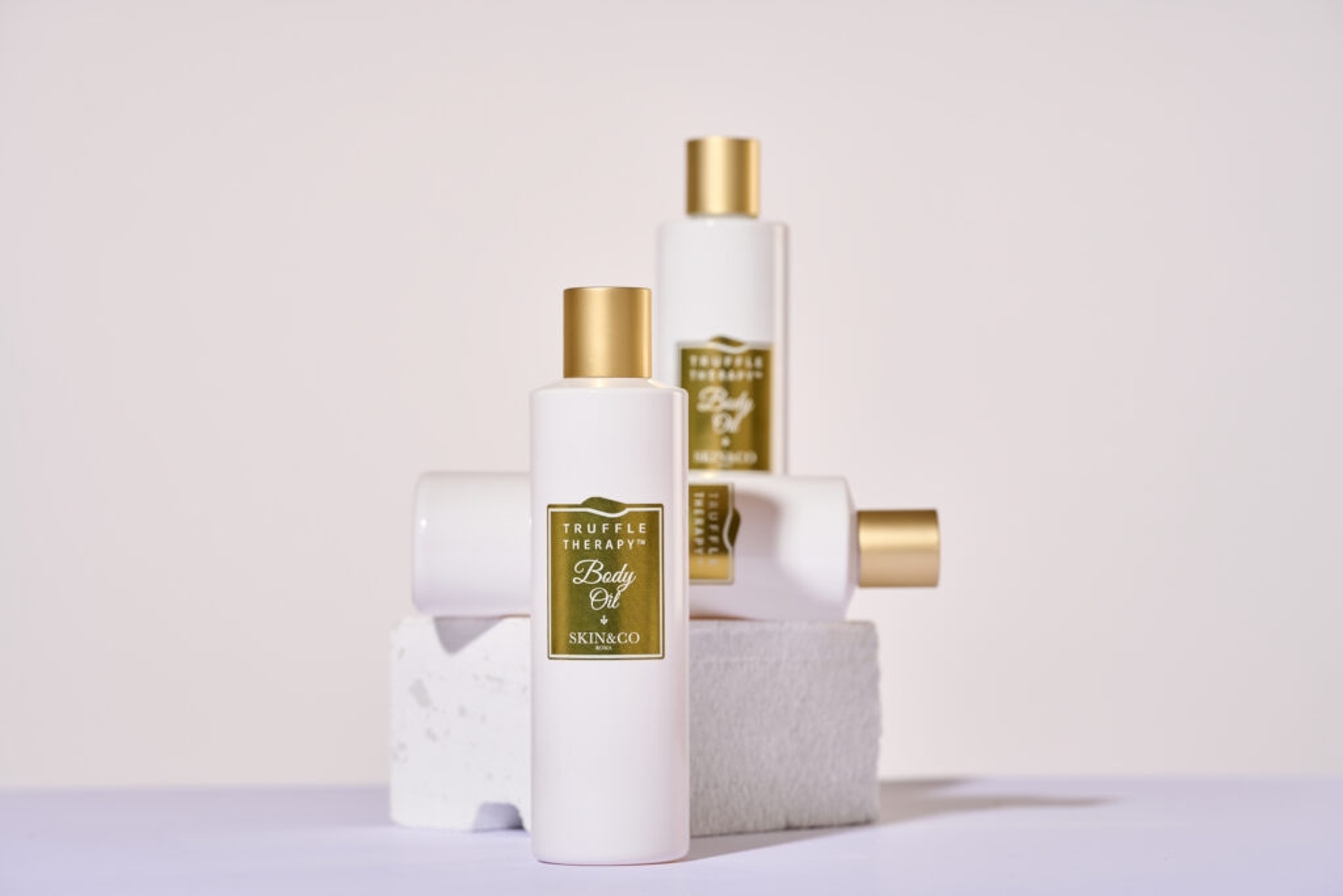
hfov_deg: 19.5
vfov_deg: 13.0
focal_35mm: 105
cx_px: 672
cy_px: 448
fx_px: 3917
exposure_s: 1/160
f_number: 7.1
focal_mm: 105
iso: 64
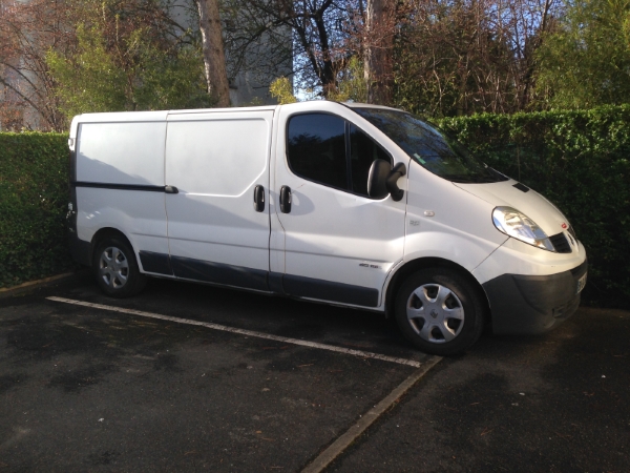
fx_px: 601
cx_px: 315
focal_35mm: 33
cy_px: 236
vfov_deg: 42.9
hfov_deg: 55.4
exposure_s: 1/645
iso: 50
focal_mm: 4.12
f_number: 2.4
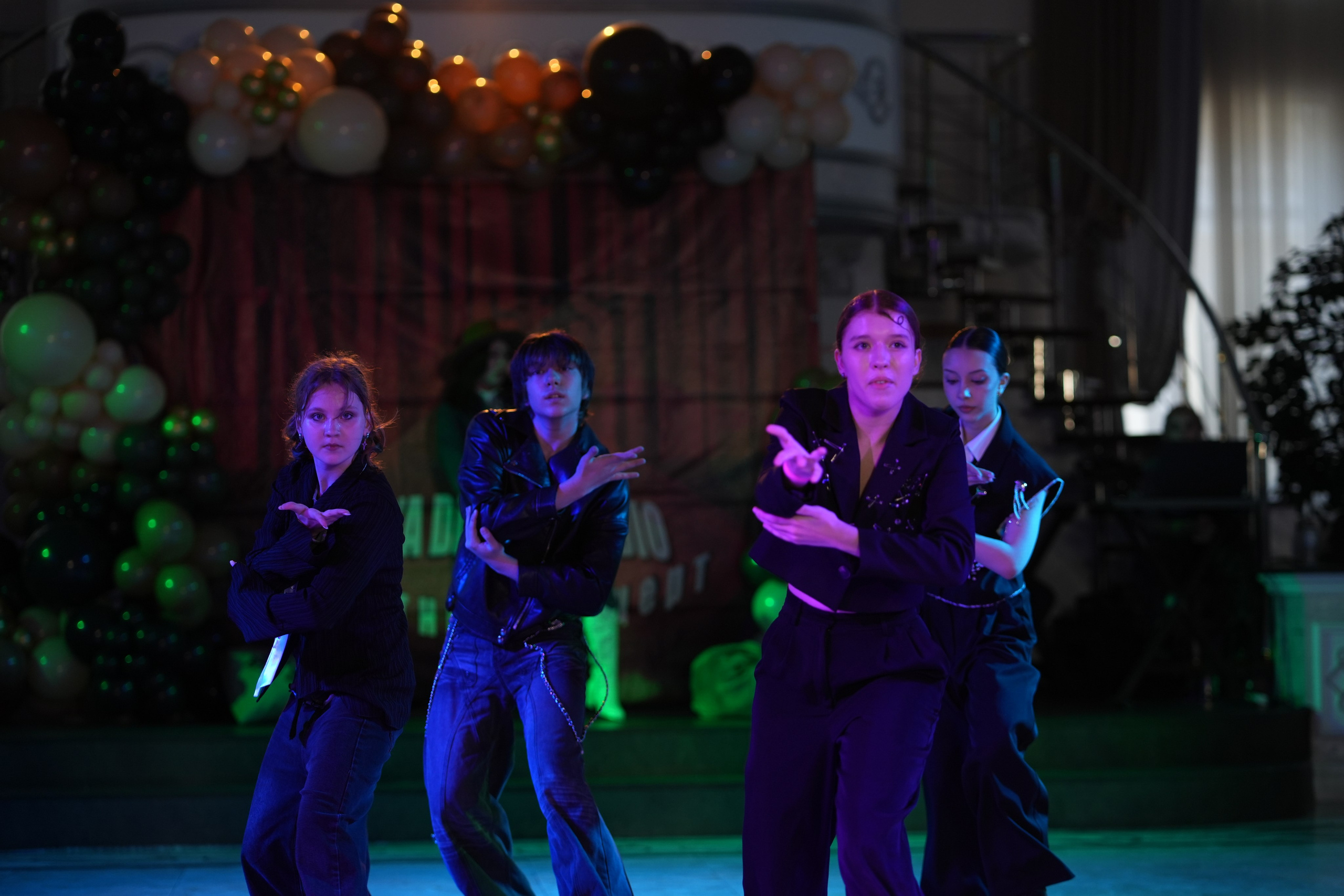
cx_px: 672
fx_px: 3173
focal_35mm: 85
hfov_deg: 23.9
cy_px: 448
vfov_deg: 16.1
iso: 800
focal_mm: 85
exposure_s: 1/400
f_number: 2.2
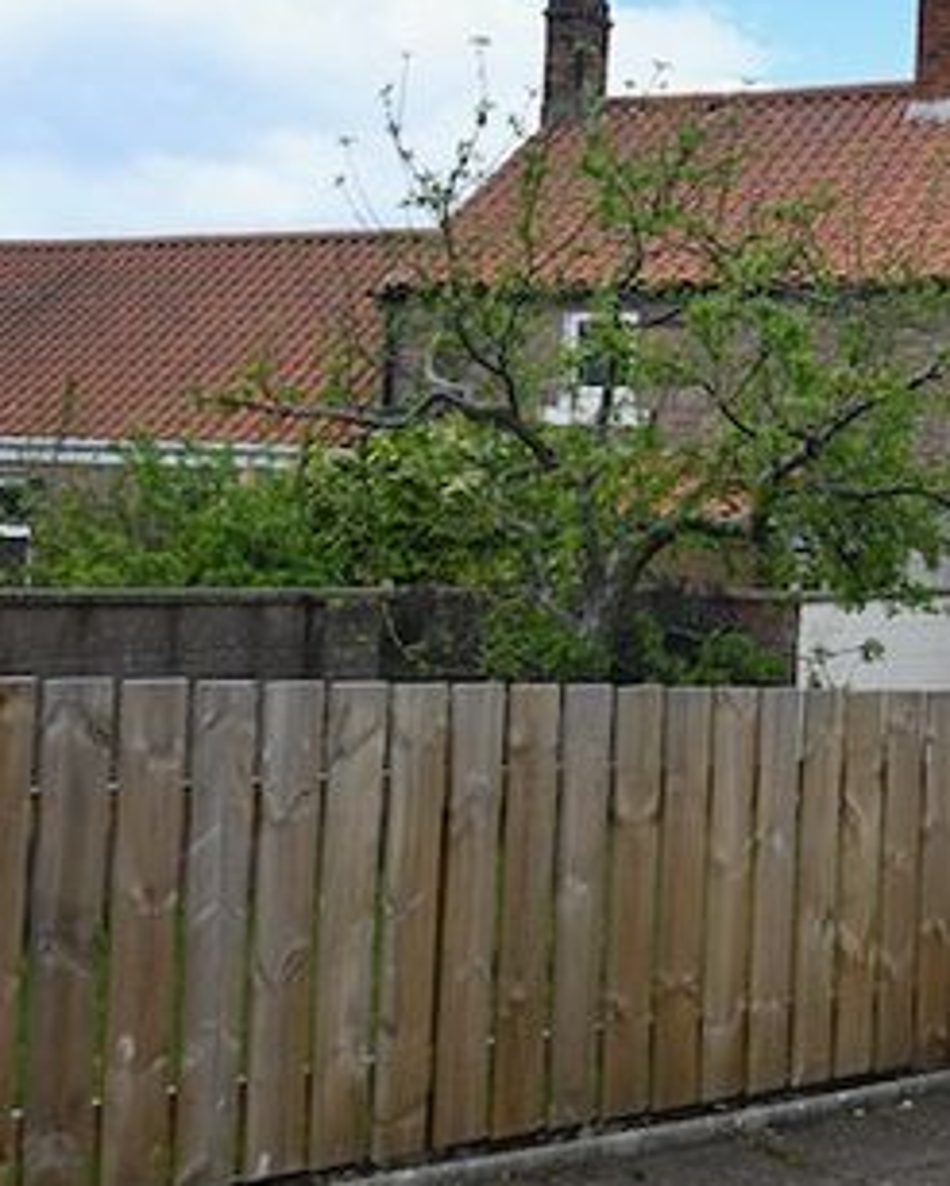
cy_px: 456
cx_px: 973
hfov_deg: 26.1
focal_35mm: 55
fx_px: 1931
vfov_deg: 34.0
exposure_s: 1/250
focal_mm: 20
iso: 110
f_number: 5.6
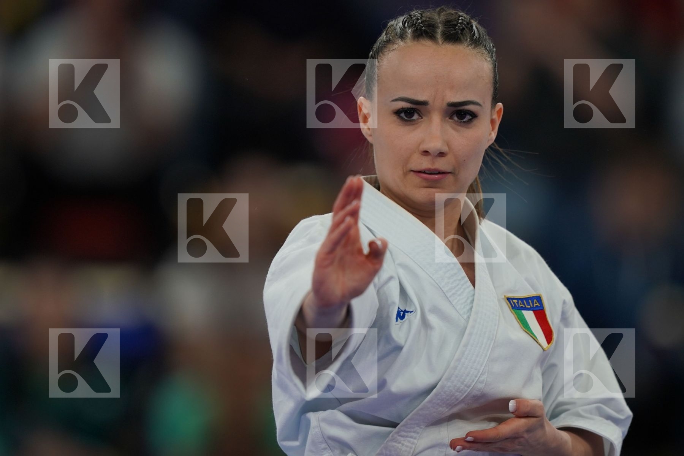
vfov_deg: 2.3
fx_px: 11399
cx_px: 342
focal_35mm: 600
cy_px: 228
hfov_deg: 3.4
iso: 500
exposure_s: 1/320
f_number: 2.8
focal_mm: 400
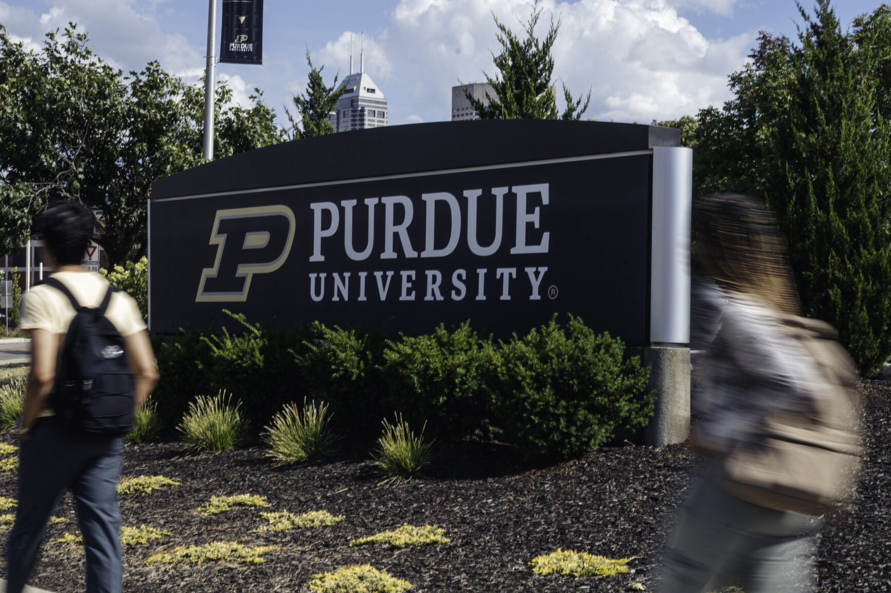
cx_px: 403
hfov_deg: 31.9
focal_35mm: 63
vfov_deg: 21.6
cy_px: 305
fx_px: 1559
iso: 40
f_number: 18
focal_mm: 38
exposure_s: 1/20
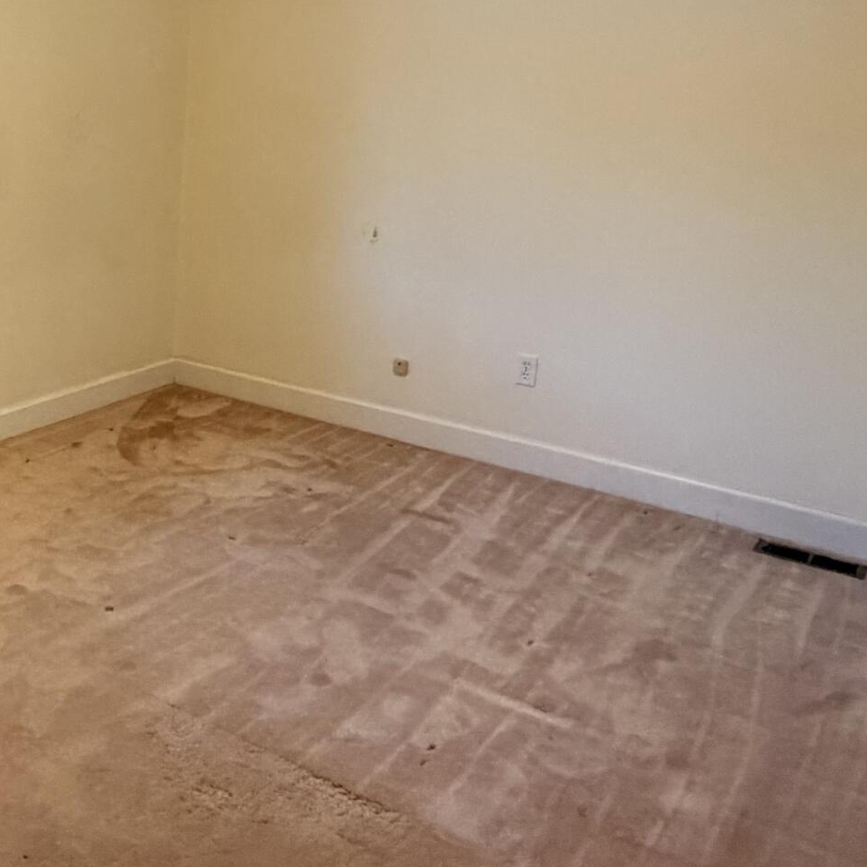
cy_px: 284
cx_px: 51
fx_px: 1105
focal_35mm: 39
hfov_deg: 39.1
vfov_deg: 42.2
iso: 640
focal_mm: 2.22
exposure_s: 1/60
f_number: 2.2
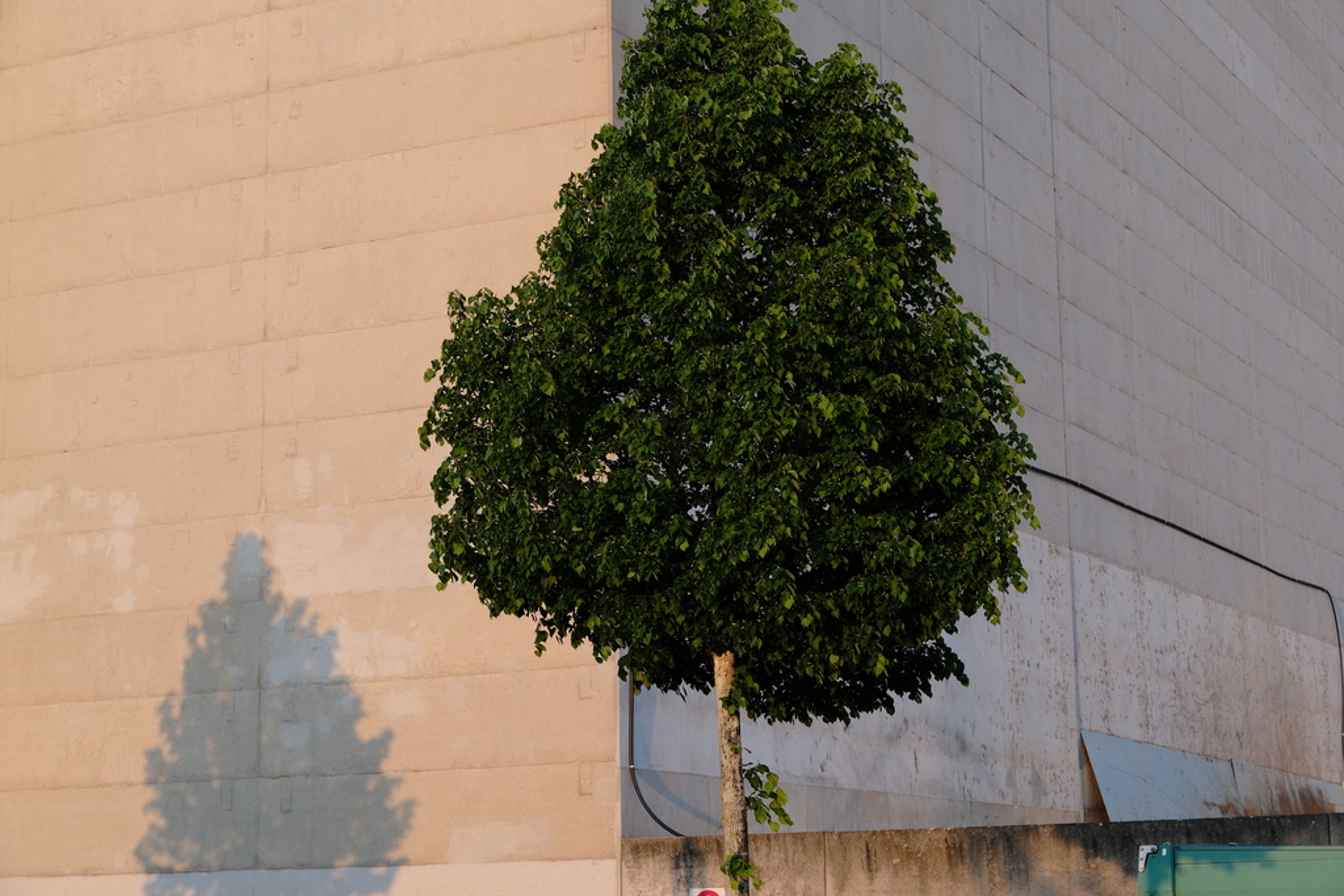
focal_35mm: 66
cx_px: 672
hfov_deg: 30.5
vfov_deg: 20.6
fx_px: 2464
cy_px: 448
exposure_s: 1/480
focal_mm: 44
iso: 640
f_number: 5.6
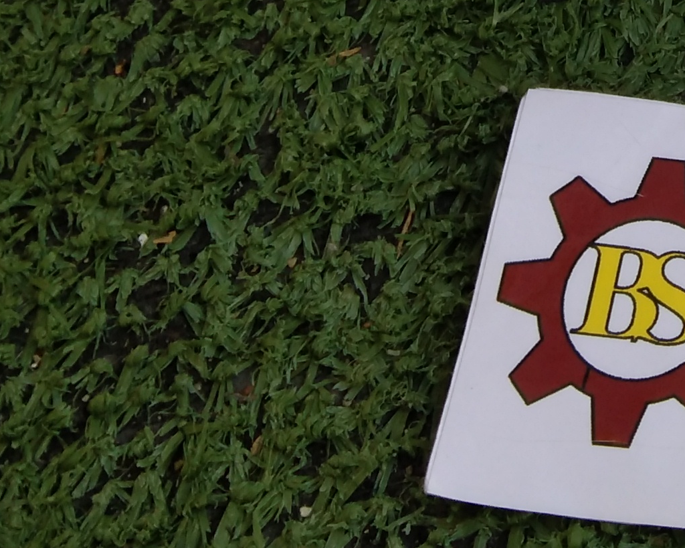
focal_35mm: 119
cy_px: -312
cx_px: 981
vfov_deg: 12.2
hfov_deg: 15.1
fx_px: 2412
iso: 102
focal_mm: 3.65
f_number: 2.2
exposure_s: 1/100
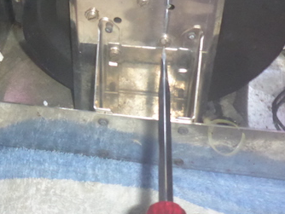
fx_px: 552
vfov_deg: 21.0
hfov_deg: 28.4
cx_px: 64
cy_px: -14
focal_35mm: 67
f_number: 3.3
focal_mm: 4.9
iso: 800
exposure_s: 1/60
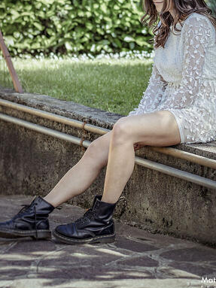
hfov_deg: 13.1
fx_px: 941
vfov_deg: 17.3
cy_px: 71
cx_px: 126
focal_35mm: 113
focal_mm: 50
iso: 200
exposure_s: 1/1250
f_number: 2.8
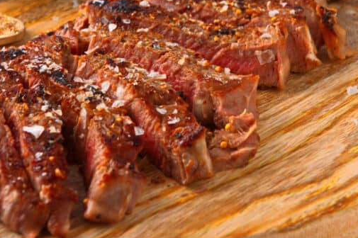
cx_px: 169
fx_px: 1361
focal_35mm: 137
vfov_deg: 10.0
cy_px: 63
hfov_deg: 15.0
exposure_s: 1/125
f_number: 11
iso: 100
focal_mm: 60
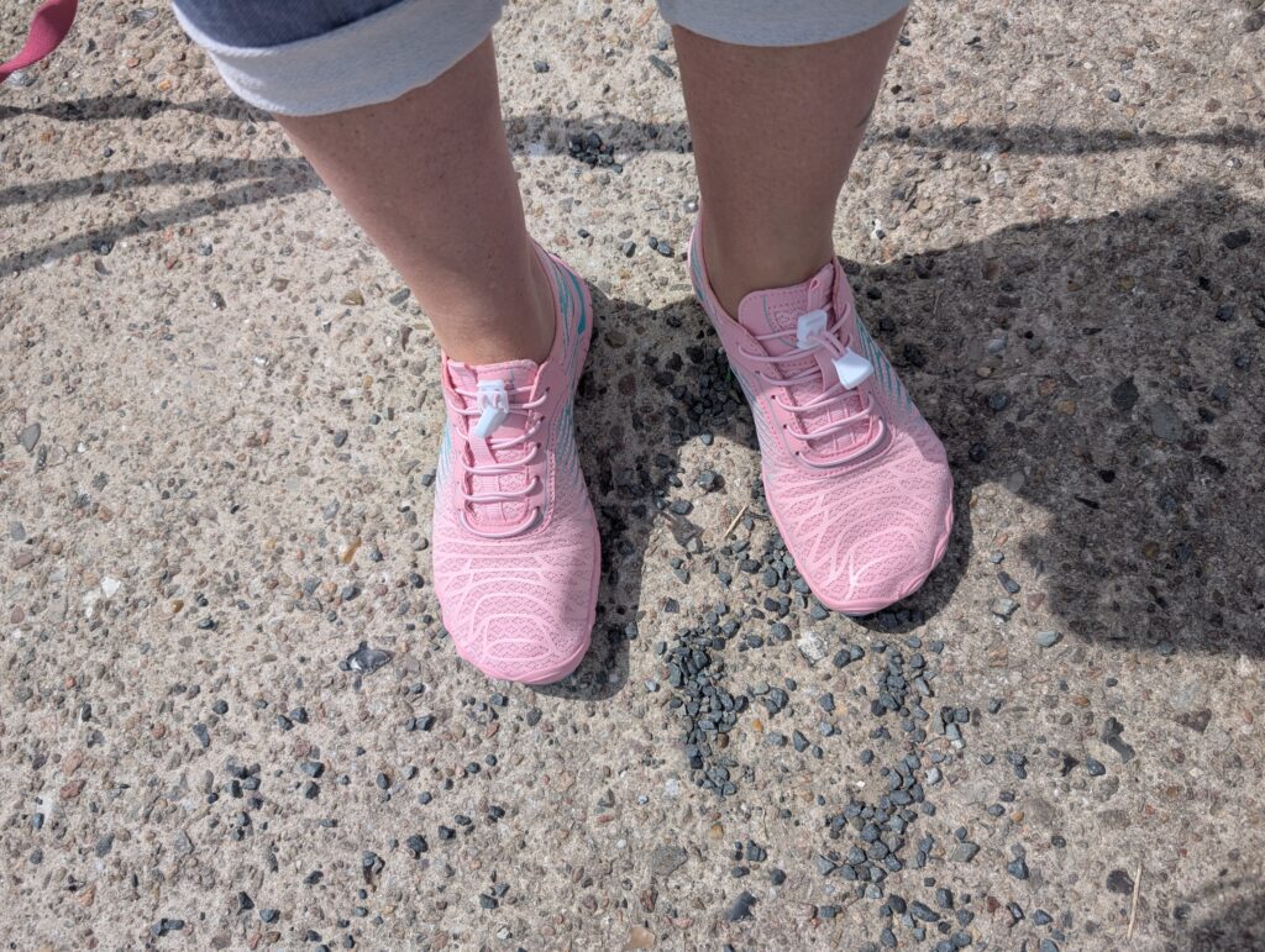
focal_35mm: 24
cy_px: 476
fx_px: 878
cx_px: 632
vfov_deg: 56.9
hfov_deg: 71.5
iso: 20
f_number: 1.68
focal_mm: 6.9
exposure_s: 1/2268
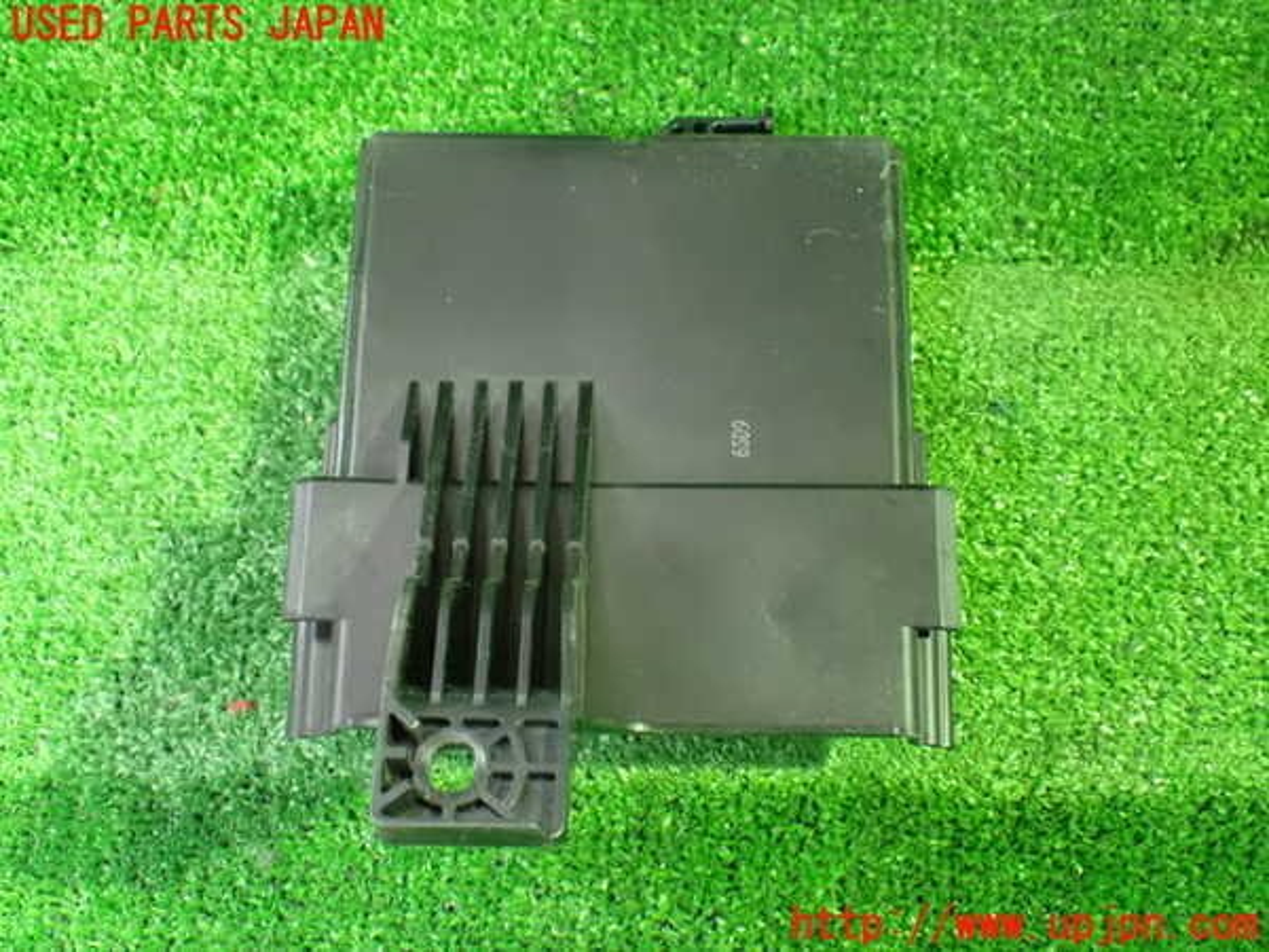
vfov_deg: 32.9
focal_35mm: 44
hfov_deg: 42.9
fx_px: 1613
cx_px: 634
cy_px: 476
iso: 1600
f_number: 2.9
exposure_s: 1/25
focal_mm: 7.84
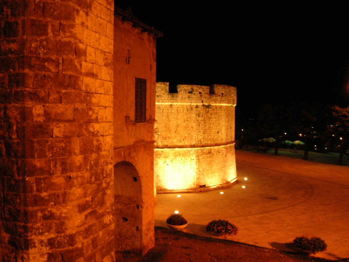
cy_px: 131
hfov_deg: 54.0
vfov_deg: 41.8
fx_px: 343
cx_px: 174
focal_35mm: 34
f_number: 2.9
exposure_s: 1/3.9
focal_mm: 5.7
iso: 167
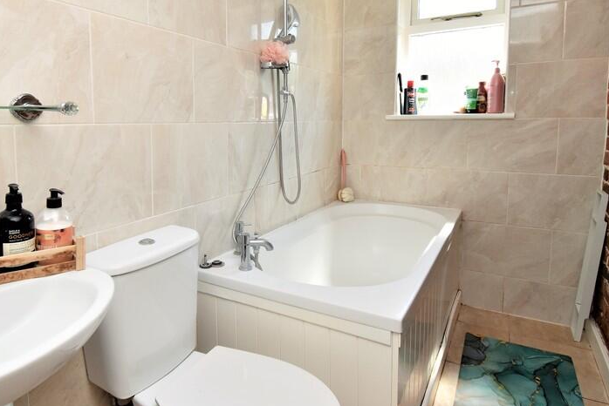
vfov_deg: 56.7
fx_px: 372
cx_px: 247
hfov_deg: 77.8
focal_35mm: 22
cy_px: 157
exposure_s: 1/125
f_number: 5.6
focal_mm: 10
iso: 400
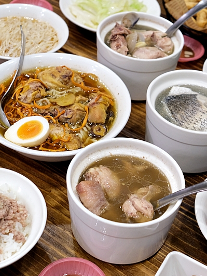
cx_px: 128
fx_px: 454
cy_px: 144
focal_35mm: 57
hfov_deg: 25.6
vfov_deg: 33.8
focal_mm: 23
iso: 800
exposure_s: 1/85
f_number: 3.6
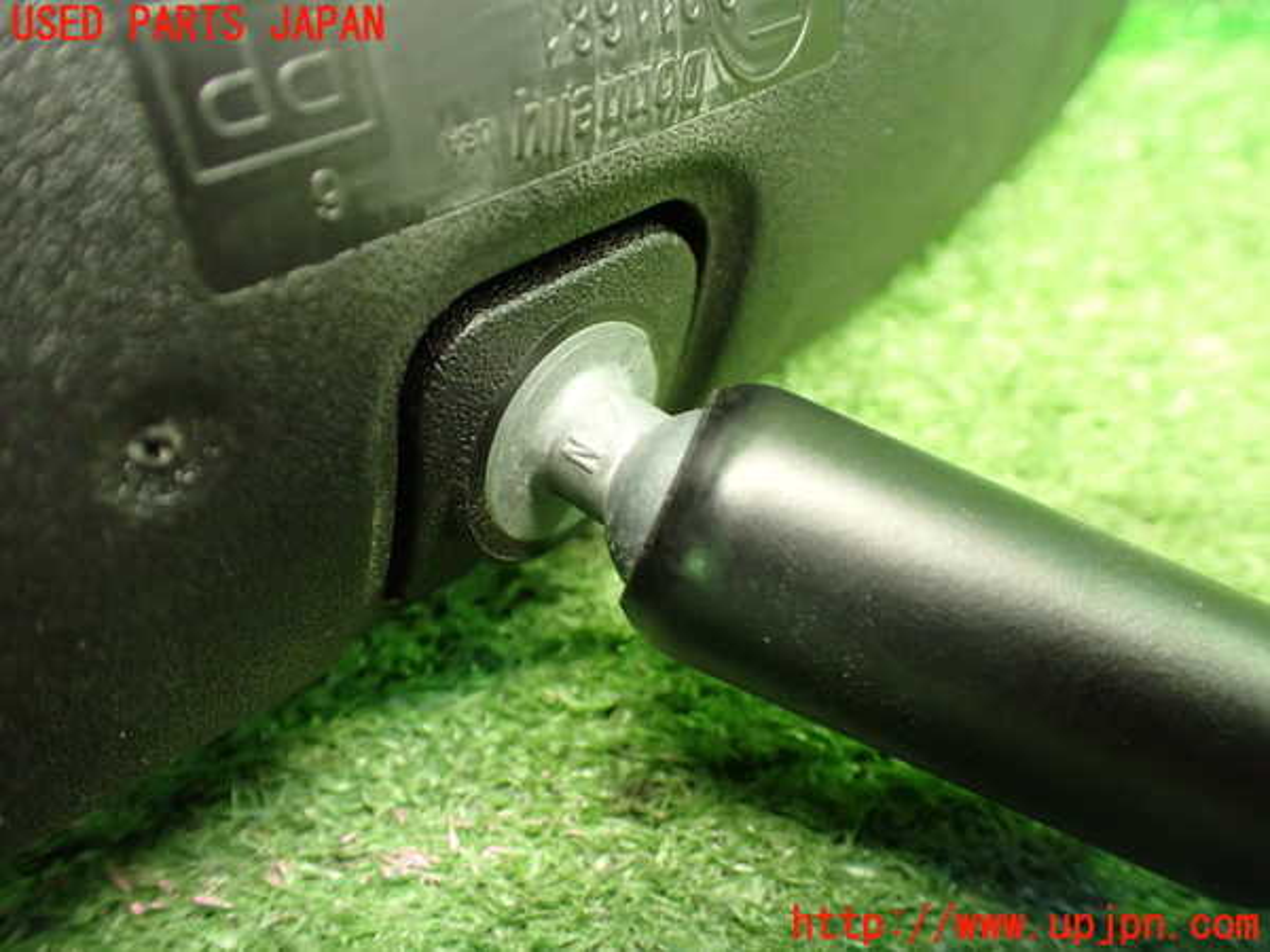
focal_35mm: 30
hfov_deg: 60.0
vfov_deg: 46.8
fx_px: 1101
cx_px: 635
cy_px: 476
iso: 1000
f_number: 2.3
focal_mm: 5.4
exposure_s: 1/30
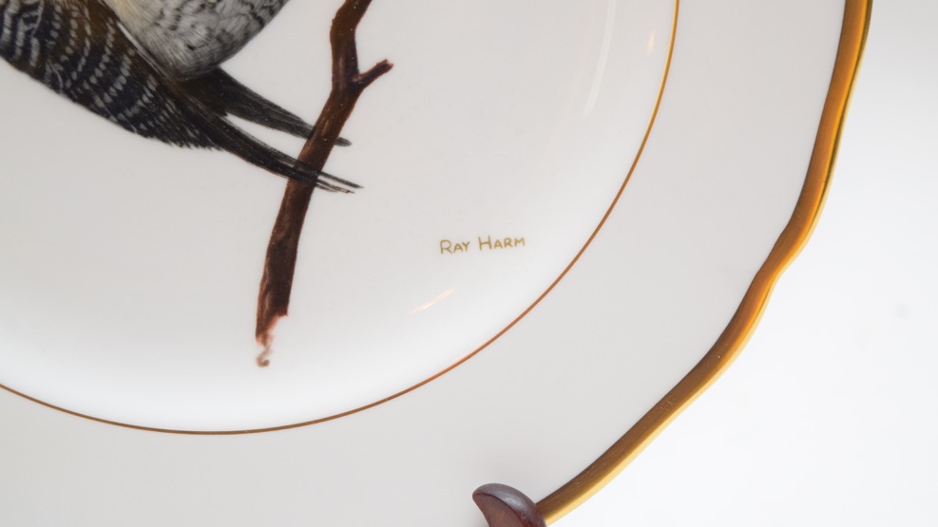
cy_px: 250
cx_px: 474
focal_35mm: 88
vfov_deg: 13.8
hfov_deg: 24.3
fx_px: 2177
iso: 900
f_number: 5.6
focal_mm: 55
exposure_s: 1/60
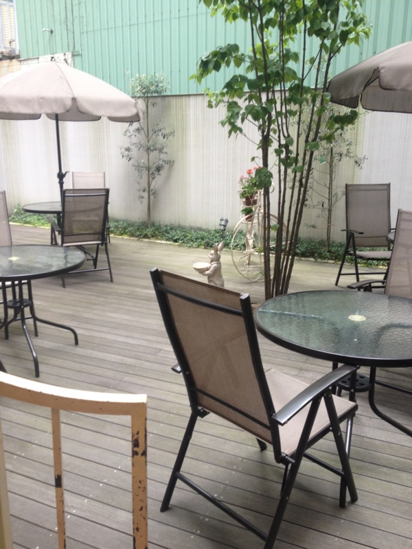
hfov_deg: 40.7
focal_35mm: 35
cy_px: 274
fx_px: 555
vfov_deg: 52.6
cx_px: 206
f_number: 2.4
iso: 80
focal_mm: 4.28
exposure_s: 1/20
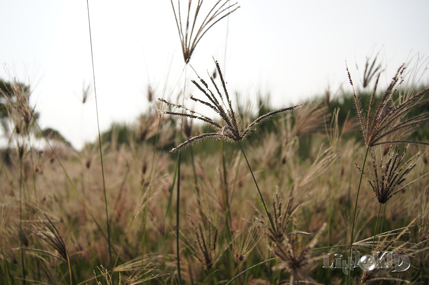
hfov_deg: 62.0
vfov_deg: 43.5
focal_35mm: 30
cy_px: 142
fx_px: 357
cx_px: 214
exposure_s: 1/1250
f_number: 4
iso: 100
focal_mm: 20
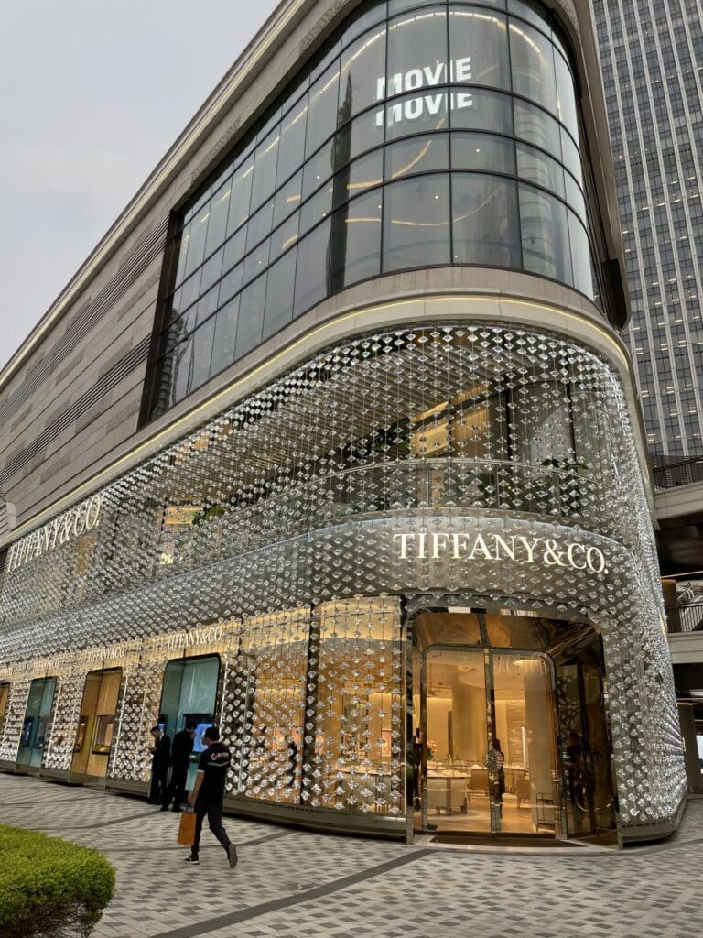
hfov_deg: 53.1
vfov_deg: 67.3
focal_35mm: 26
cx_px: 352
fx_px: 704
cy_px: 469
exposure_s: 1/121
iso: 32
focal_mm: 4.2
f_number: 1.6
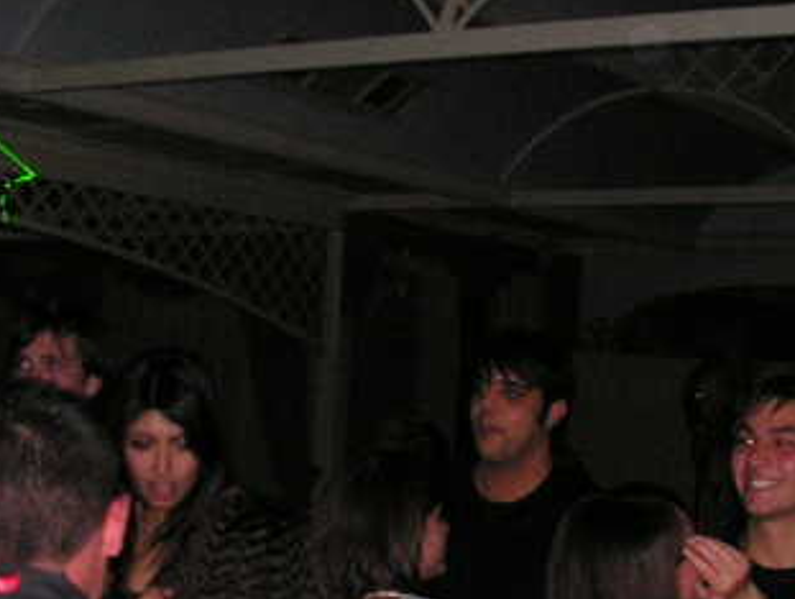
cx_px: 511
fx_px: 1701
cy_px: 420
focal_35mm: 74
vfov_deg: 19.8
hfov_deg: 26.2
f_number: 3.2
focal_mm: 6
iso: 200
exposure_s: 1/40
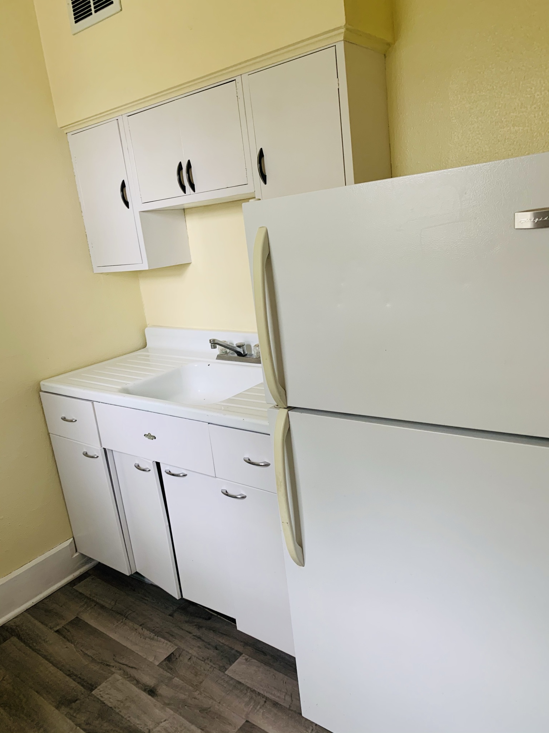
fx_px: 550
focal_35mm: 26
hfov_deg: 53.1
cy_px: 366
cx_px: 274
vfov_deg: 67.3
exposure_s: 1/62
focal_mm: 4.25
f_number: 1.8
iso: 100
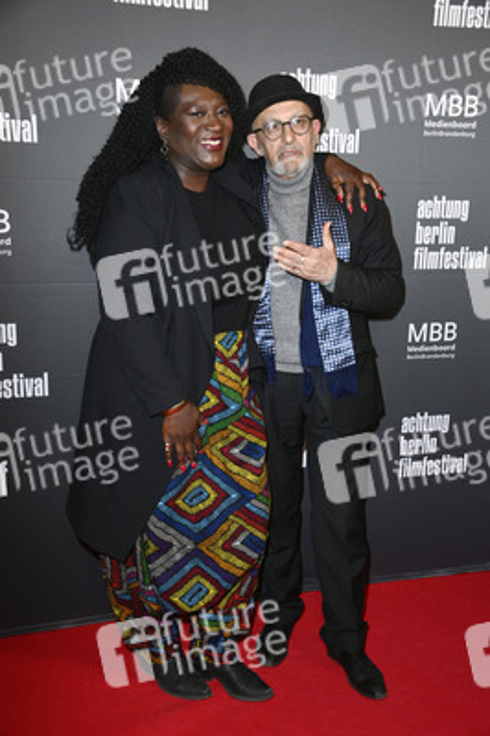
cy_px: 368
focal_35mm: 42
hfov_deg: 31.8
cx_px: 245
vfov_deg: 46.4
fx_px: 859
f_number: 5.6
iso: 1600
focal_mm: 42
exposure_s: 1/250
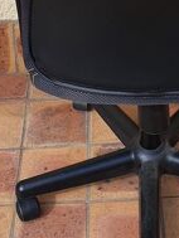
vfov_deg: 21.1
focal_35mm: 88
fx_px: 606
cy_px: -24
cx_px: 166
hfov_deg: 16.5
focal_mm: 4.32
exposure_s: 1/1080
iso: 50
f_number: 2.4
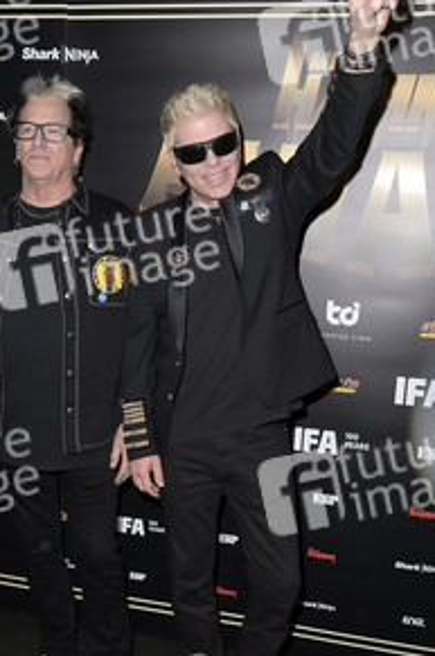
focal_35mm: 44
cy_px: 370
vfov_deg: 44.5
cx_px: 169
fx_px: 800
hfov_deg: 30.3
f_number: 5
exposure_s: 1/250
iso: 640
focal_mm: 32
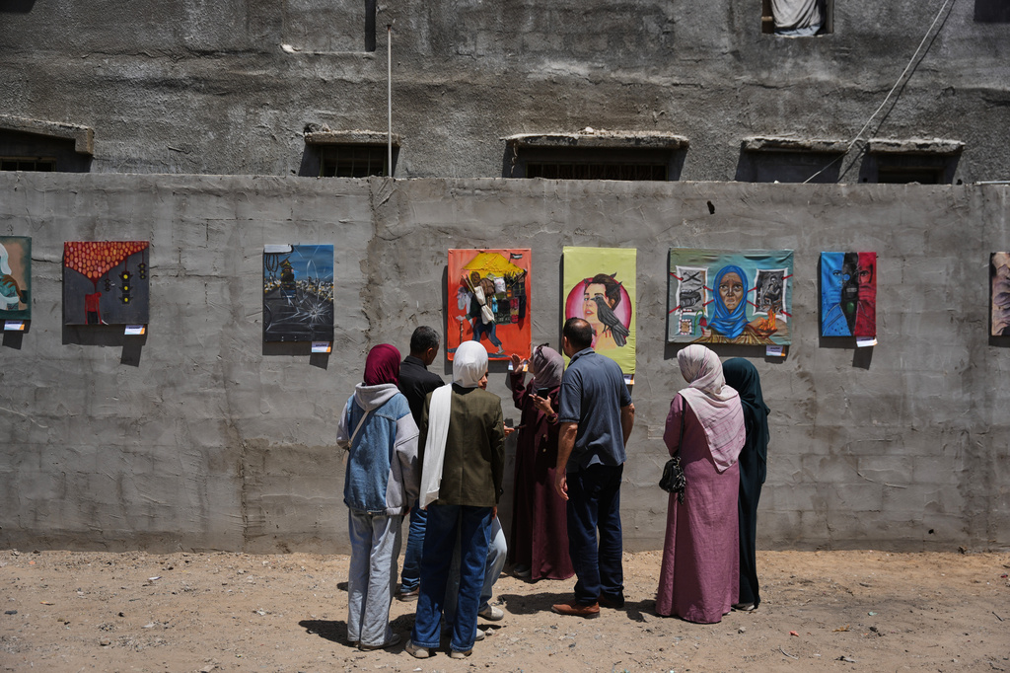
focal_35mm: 37
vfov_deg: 35.9
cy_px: 336
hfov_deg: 51.9
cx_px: 505
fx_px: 1038
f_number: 2.8
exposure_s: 1/4000
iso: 100
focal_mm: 37
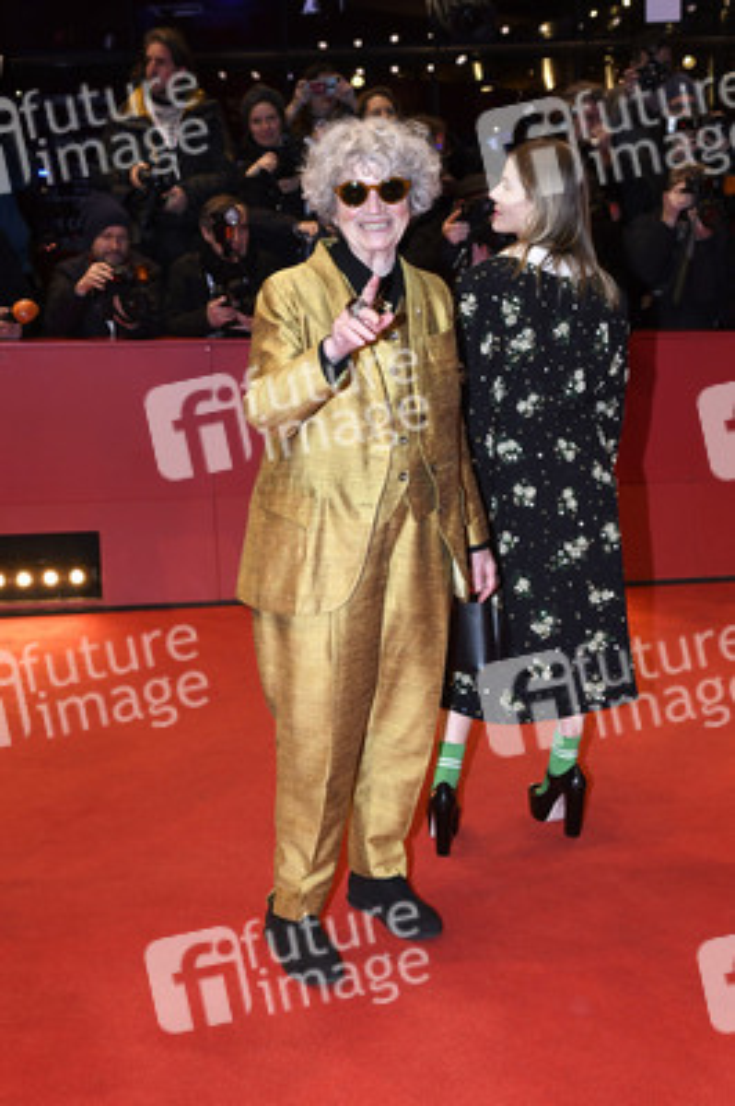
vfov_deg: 49.6
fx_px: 1196
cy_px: 553
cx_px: 368
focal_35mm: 39
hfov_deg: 34.2
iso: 800
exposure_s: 1/200
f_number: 6.3
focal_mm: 26
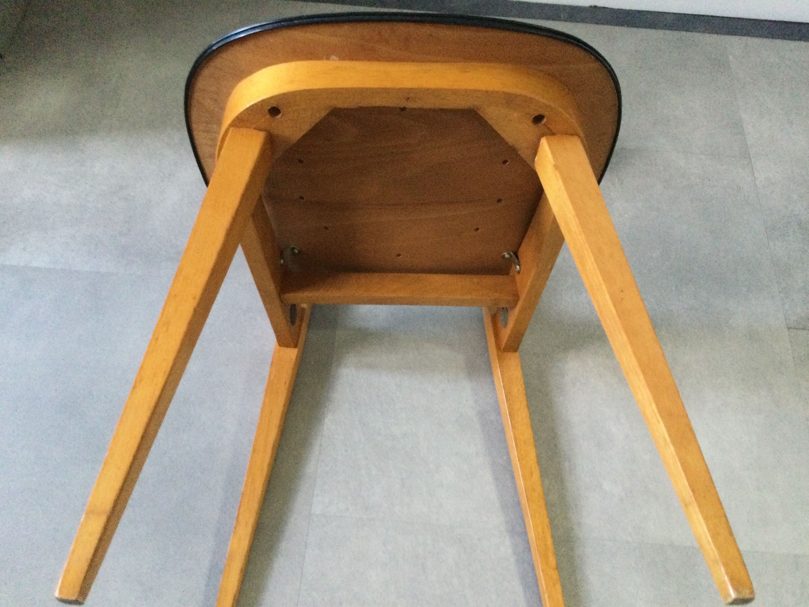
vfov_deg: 45.4
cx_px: 404
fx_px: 724
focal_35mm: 31
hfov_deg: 58.4
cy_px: 304
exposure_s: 1/17
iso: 320
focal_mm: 3.3
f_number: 2.4
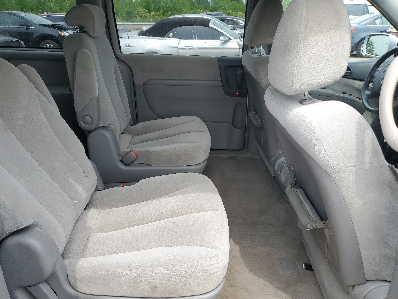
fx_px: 299
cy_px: 150
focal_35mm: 26
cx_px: 199
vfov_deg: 53.1
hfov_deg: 67.3
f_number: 1.5
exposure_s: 1/625
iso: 50
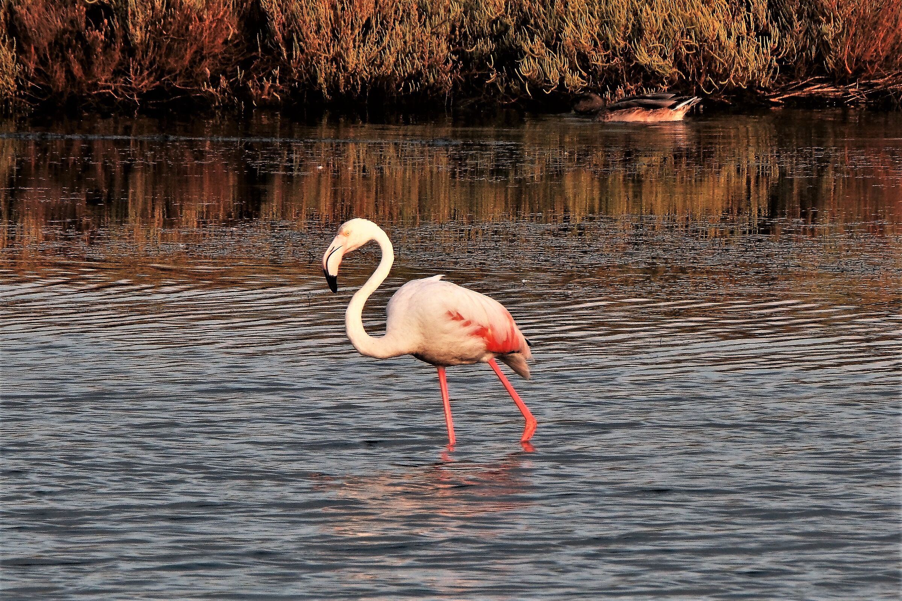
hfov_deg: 3.3
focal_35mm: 630
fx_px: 15784
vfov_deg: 2.2
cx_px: 451
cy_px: 300
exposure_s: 1/100
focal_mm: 420
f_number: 16
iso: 500
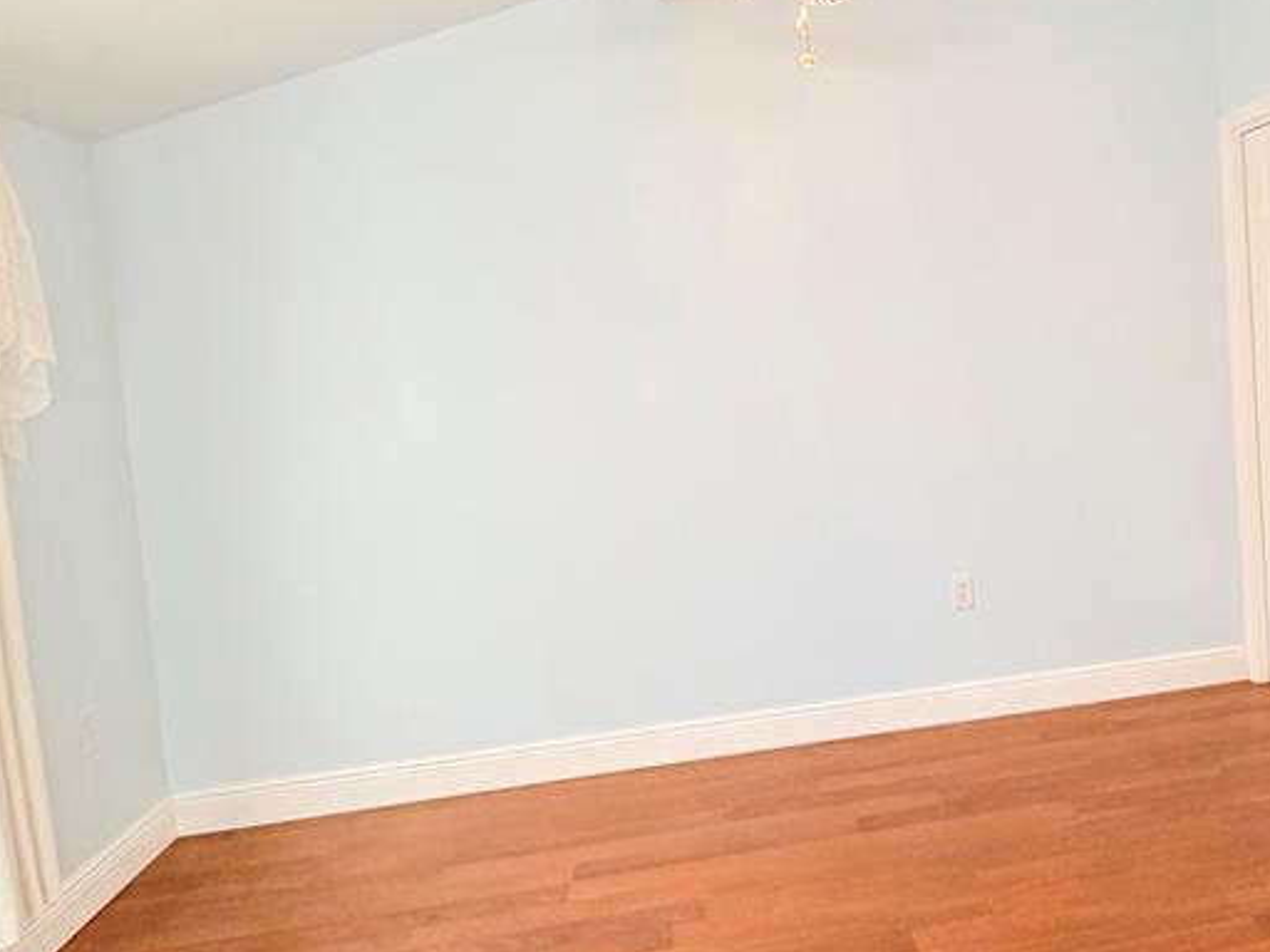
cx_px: 933
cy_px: 382
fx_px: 1027
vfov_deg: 49.4
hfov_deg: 60.4
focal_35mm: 28
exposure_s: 1/120
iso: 250
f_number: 2.2
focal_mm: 2.22
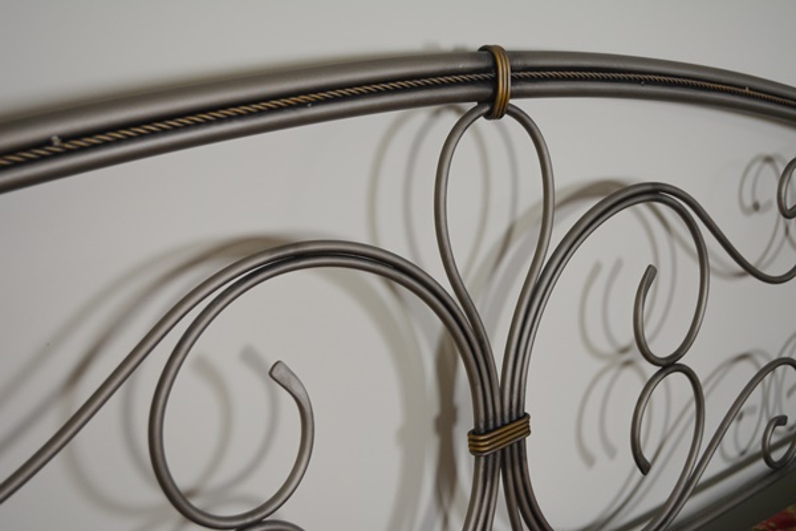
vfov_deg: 30.8
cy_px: 266
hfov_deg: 45.0
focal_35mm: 44
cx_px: 398
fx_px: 962
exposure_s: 1/60
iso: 720
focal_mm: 29
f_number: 4.5
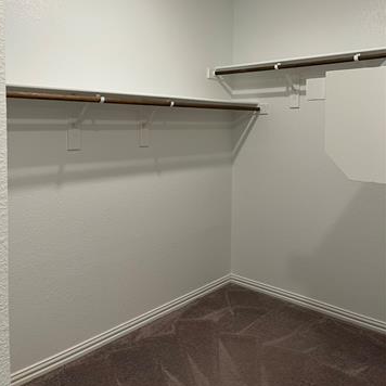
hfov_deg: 52.5
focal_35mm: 31
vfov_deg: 51.8
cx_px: 192
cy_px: 139
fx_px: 391
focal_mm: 5.1
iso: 80
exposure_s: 1/60
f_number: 1.6
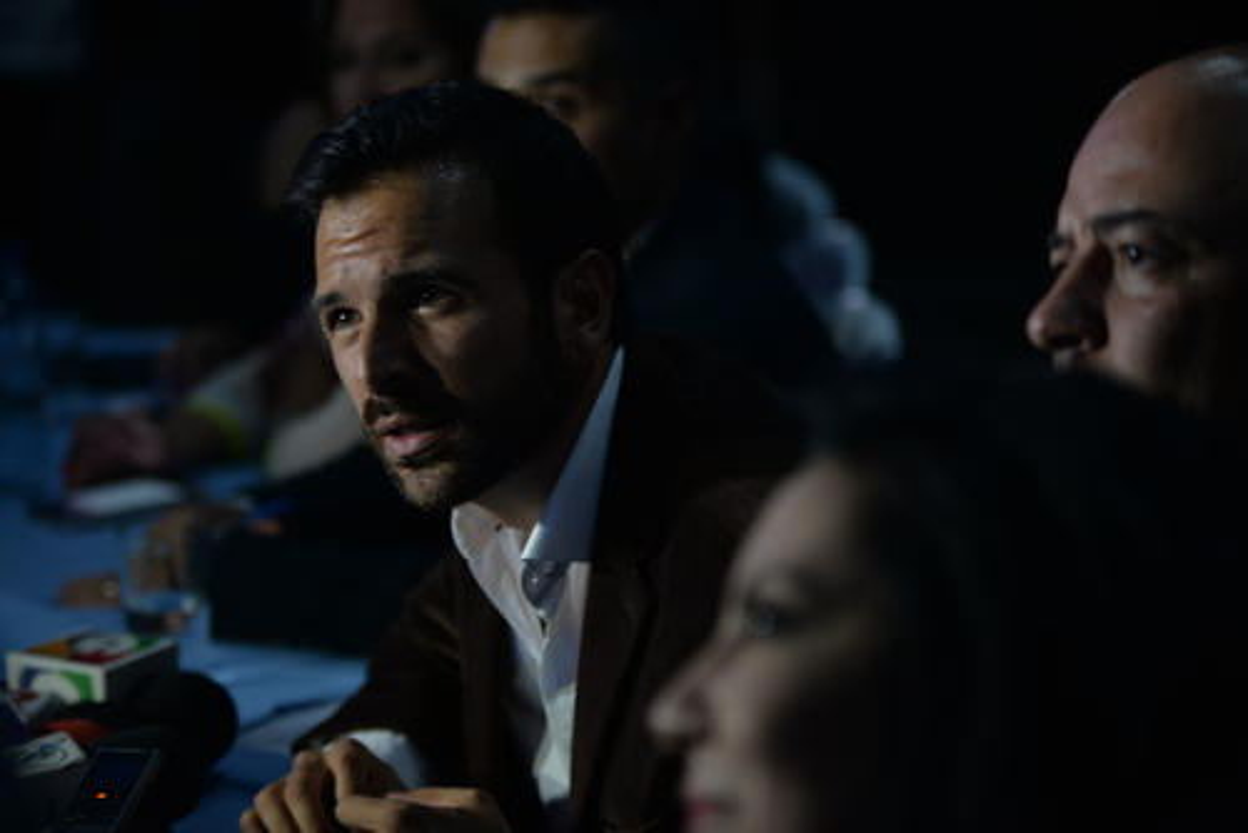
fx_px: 3469
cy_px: 416
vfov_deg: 13.7
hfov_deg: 20.4
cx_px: 624
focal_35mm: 100
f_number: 2.8
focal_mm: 100
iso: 500
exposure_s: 1/80
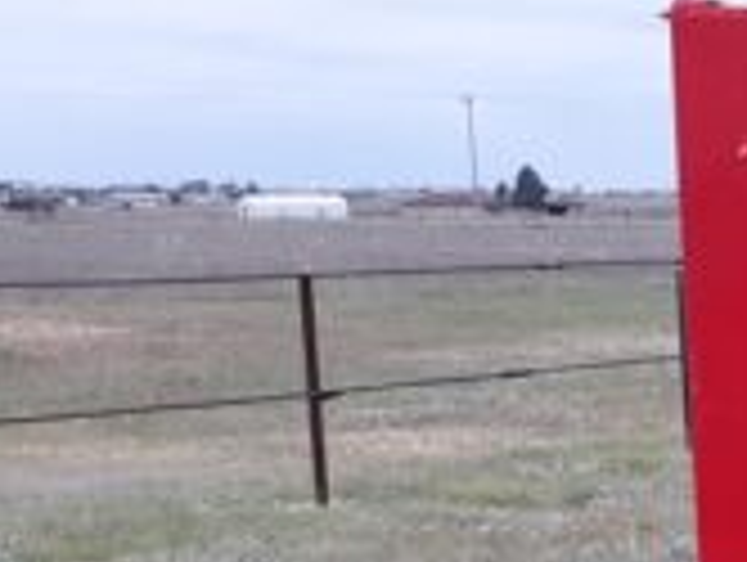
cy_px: 751
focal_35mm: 101
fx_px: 2183
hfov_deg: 16.4
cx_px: 1336
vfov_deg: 14.0
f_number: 1.7
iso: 40
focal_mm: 3.7
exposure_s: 1/1524
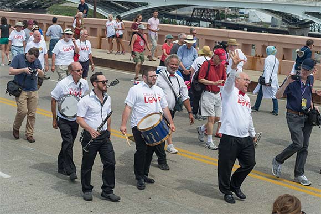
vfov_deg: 19.5
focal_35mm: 70
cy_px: 107
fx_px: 624
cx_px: 160
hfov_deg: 28.8
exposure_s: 1/1500
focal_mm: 70
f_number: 8
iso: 320
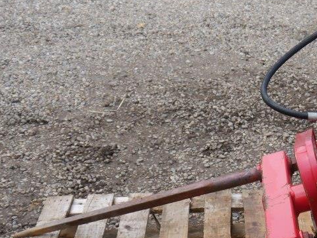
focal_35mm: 77
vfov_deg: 18.6
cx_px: 274
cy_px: 236
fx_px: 705
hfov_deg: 24.7
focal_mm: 18
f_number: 5
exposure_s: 1/200
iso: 160
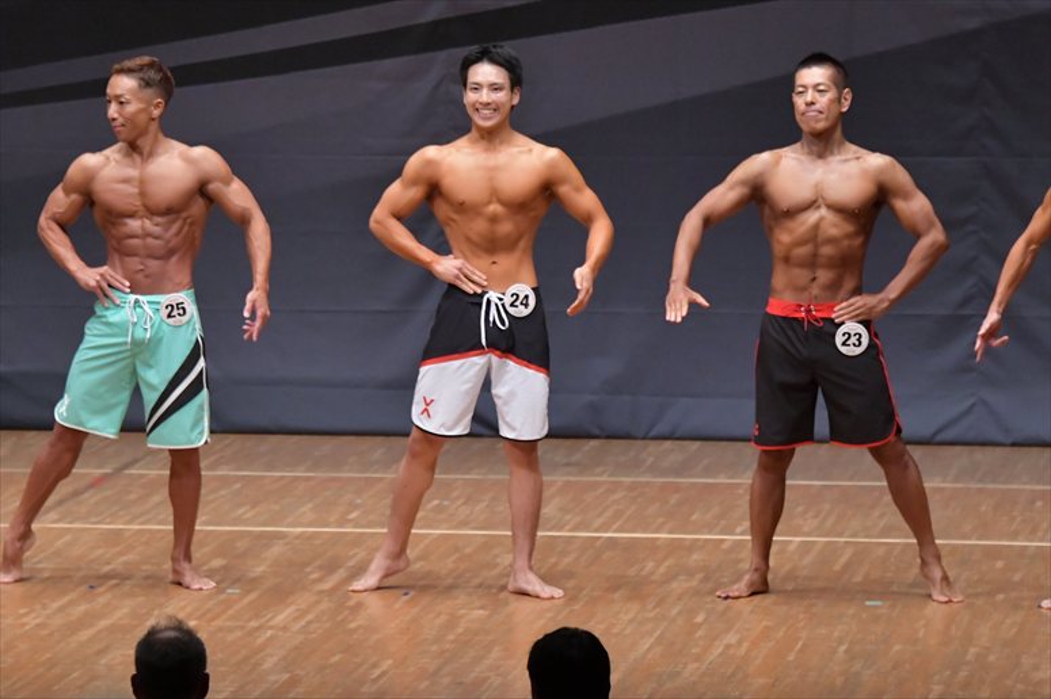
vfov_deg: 5.4
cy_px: 350
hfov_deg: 8.1
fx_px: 7441
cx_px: 526
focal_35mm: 255
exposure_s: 1/400
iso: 6400
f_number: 5.6
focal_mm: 170
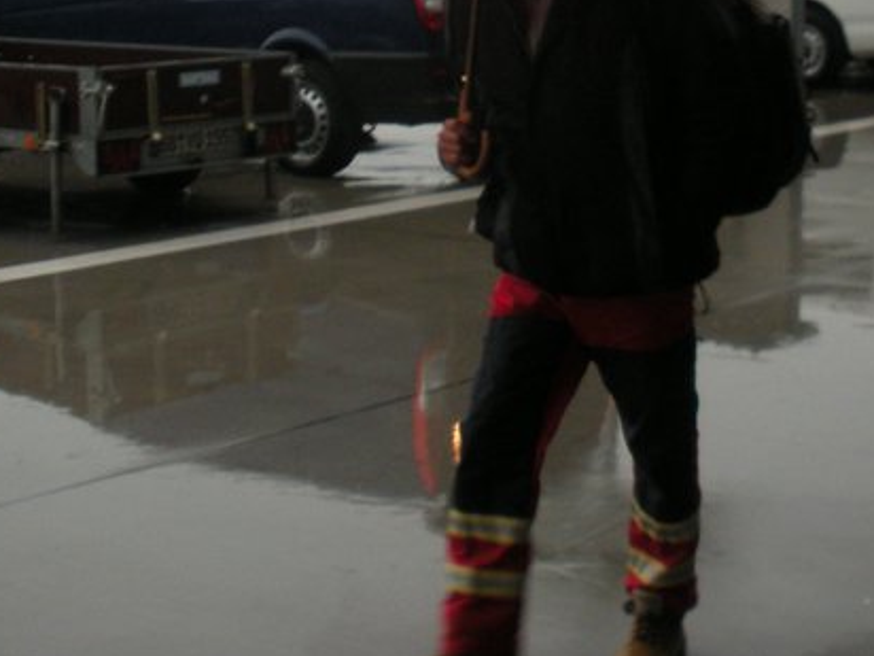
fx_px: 2146
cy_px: 2
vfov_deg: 17.0
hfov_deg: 23.0
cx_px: 488
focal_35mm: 85
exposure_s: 1/66.5
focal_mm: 6.3
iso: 178
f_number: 3.5
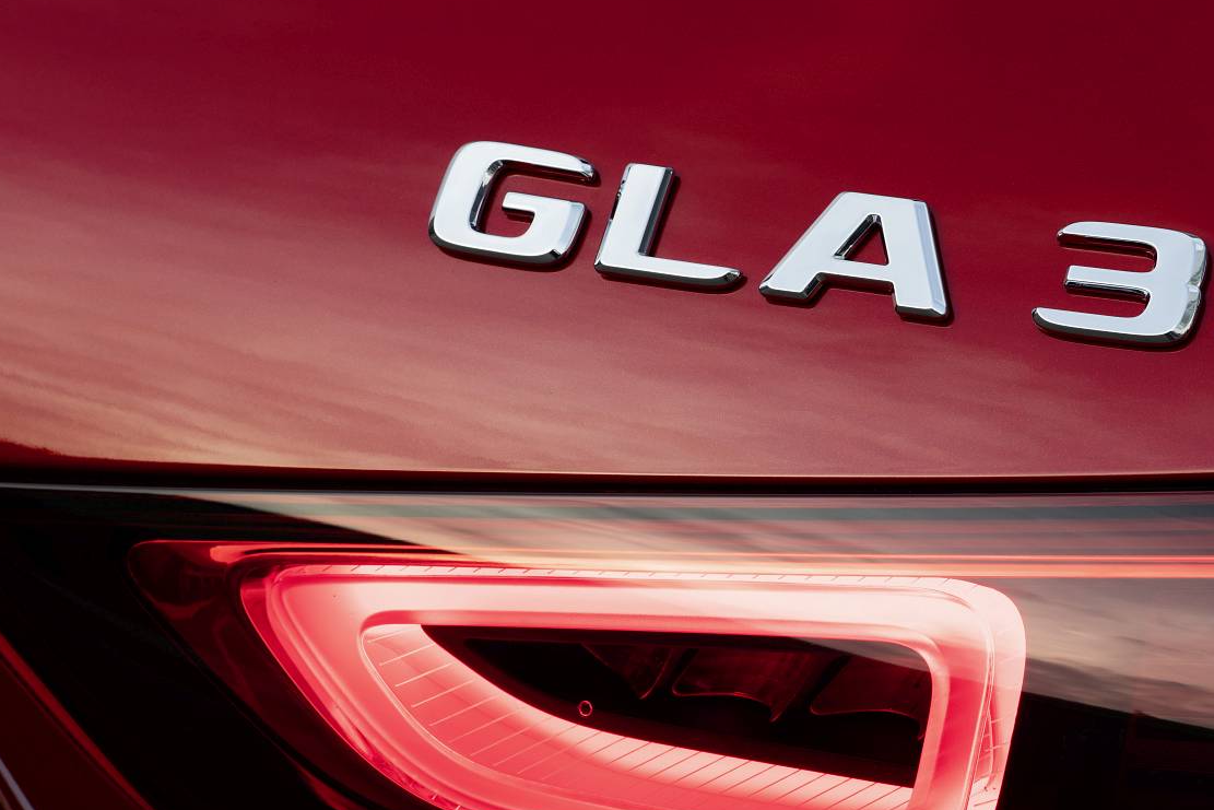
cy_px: 520
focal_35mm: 351
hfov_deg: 5.9
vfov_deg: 3.9
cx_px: 778
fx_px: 11837
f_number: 11
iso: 200
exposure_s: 1/40
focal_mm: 195
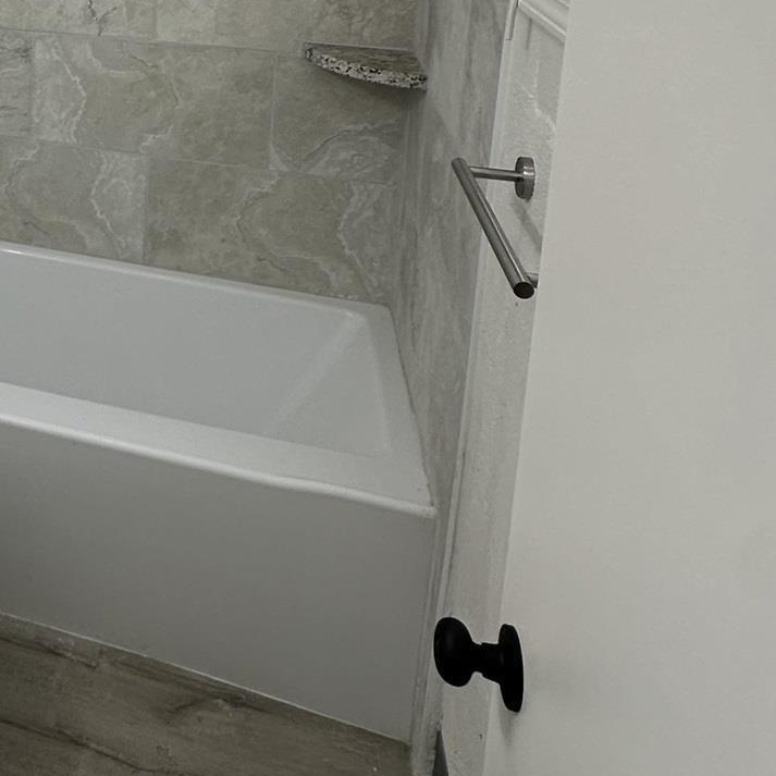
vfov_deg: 36.8
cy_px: -29
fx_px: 1014
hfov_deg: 34.7
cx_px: -122
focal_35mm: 40
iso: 80
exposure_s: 1/120
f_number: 2.2
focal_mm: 2.22
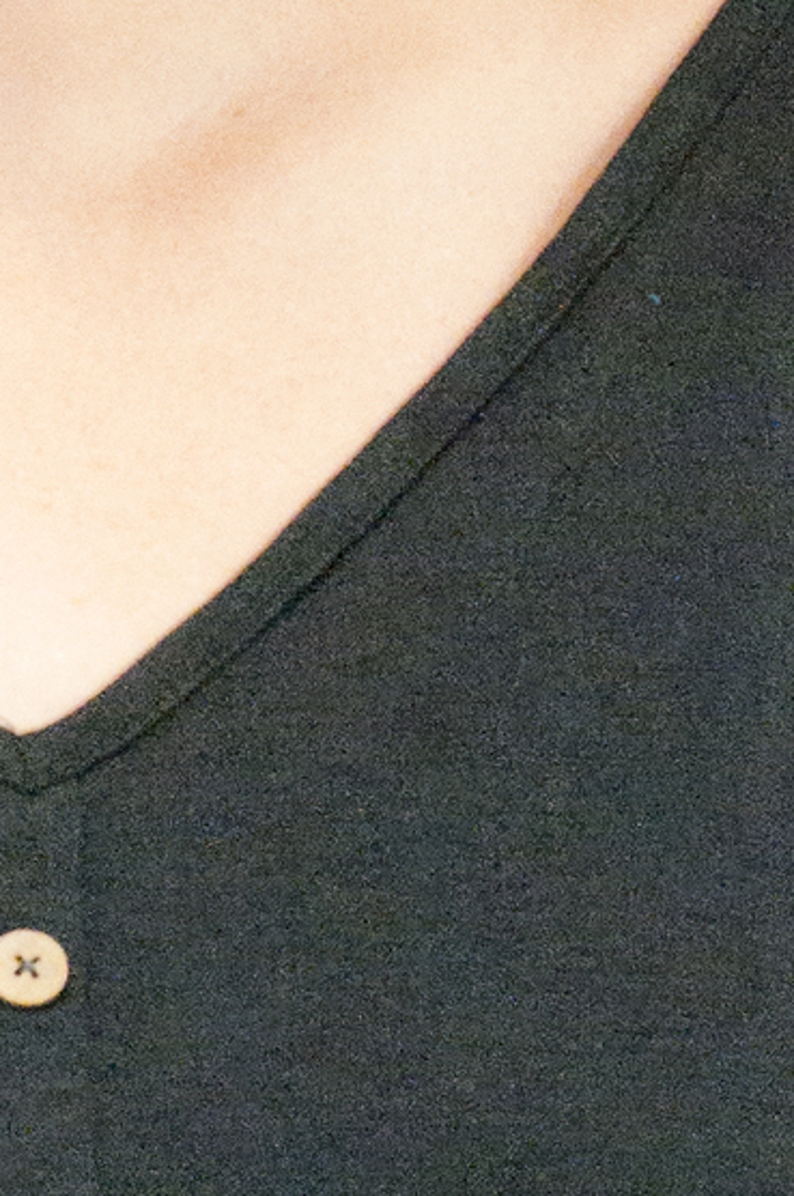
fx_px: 9059
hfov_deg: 5.0
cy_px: 1218
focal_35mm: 273
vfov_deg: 7.5
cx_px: -542
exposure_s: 1/125
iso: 2500
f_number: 5.6
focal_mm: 32
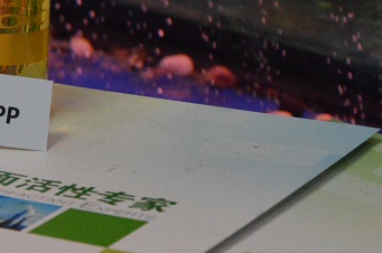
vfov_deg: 4.6
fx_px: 3169
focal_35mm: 299
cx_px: 15
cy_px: 67
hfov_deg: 6.9
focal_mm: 85
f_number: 10
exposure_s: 1/200
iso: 6400
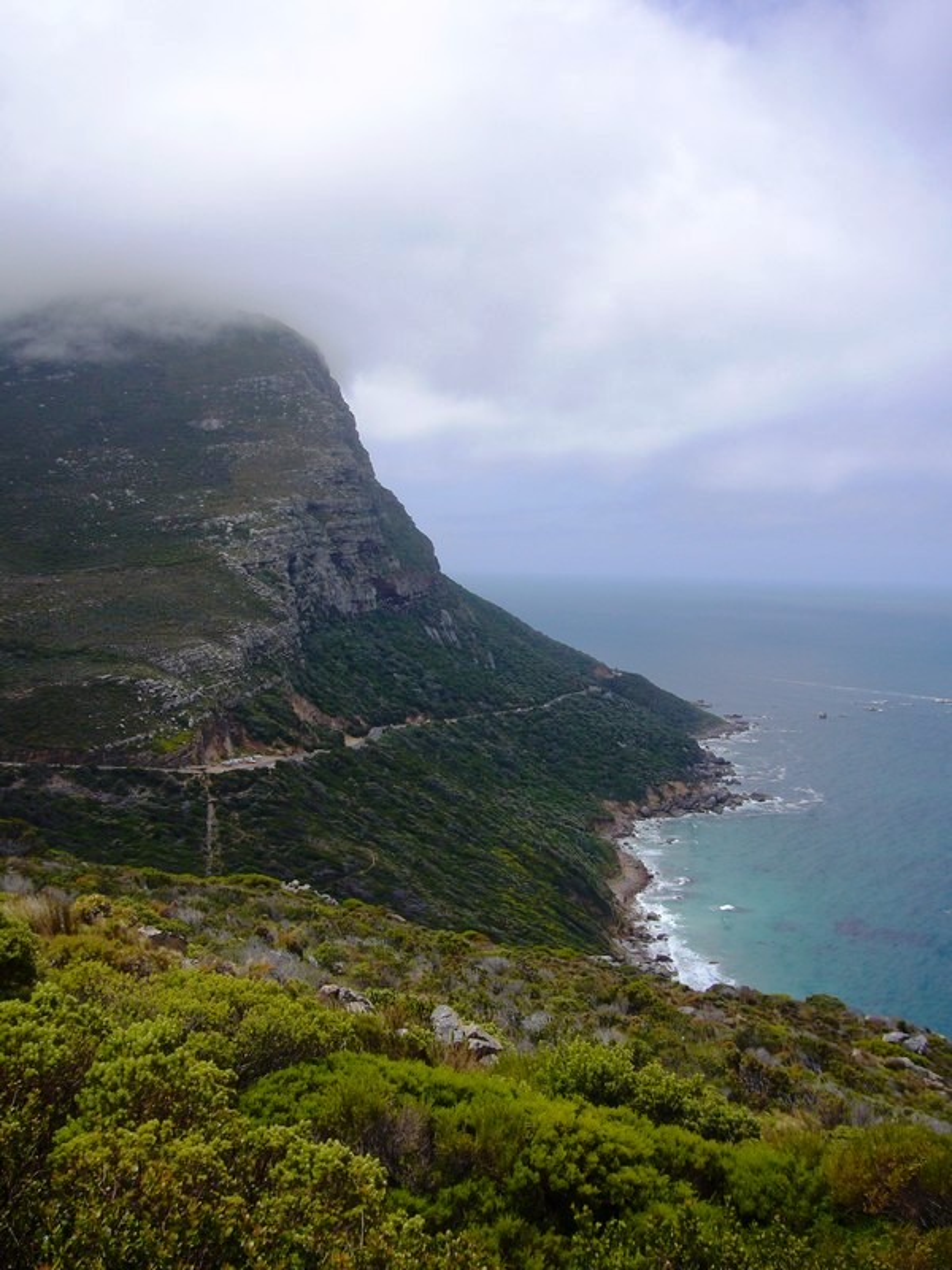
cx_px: 476
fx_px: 1283
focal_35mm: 35
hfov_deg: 40.7
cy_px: 635
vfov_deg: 52.6
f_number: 6.3
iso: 80
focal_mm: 5.7
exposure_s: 1/400
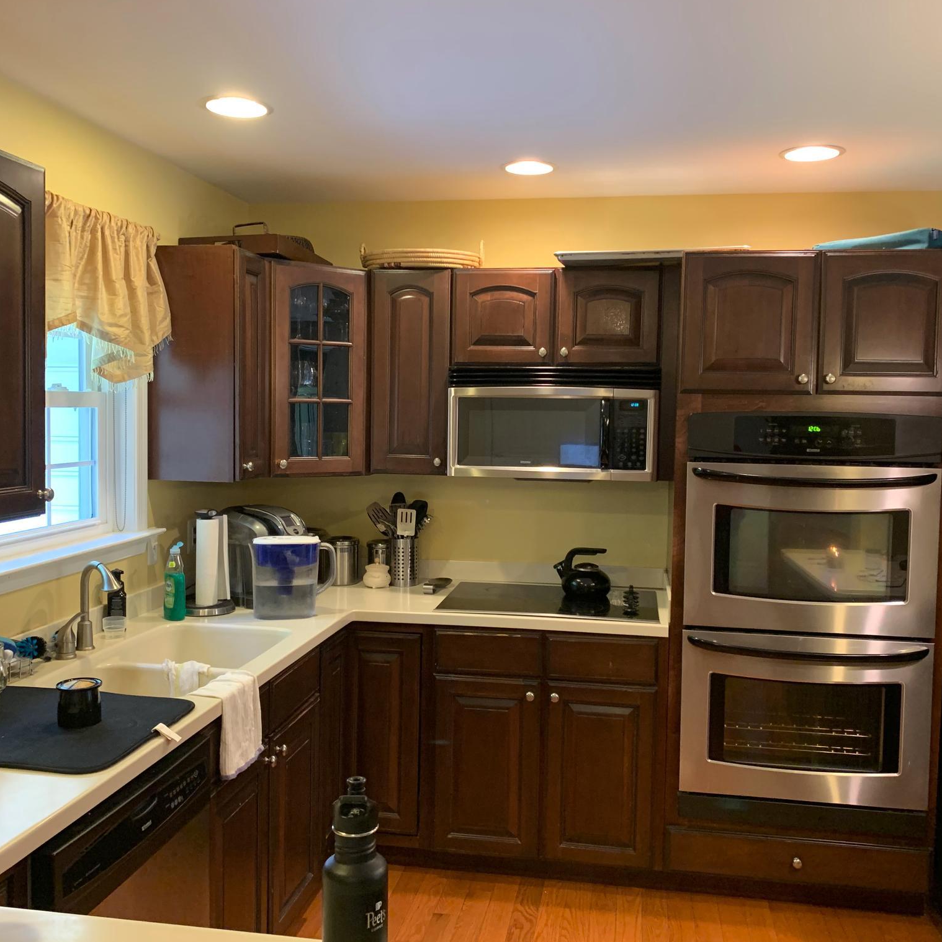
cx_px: 465
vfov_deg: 52.5
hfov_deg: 52.5
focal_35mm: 31
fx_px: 954
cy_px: 469
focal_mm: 4.25
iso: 250
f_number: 1.8
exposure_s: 1/60
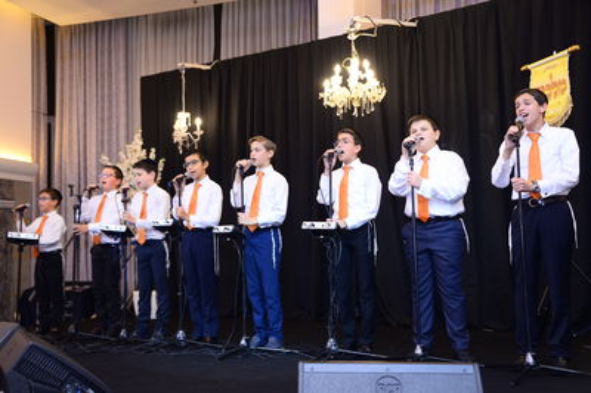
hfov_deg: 43.6
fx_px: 738
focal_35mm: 45
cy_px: 196
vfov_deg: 29.8
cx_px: 296
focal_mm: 45
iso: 1250
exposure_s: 1/80
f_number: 5
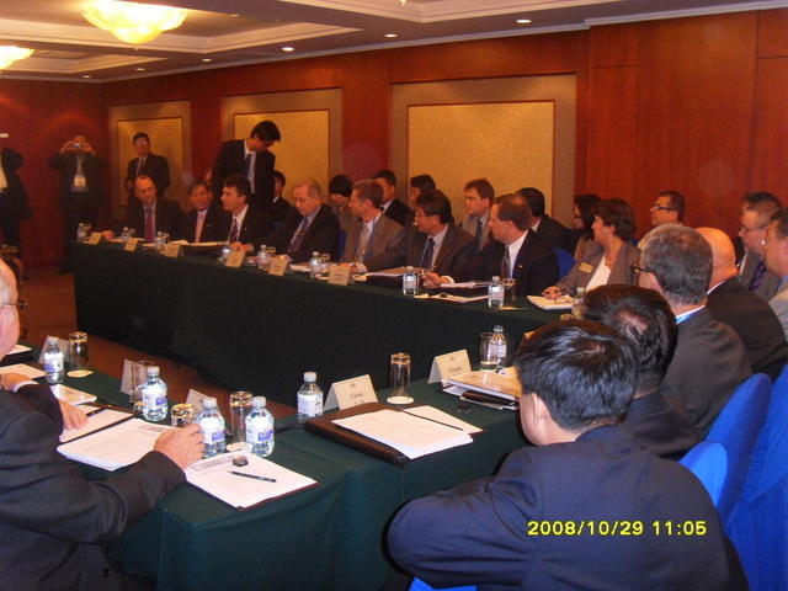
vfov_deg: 36.8
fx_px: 888
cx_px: 394
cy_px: 296
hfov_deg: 47.9
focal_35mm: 39
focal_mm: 6.6
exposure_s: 1/45
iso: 400
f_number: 3.5
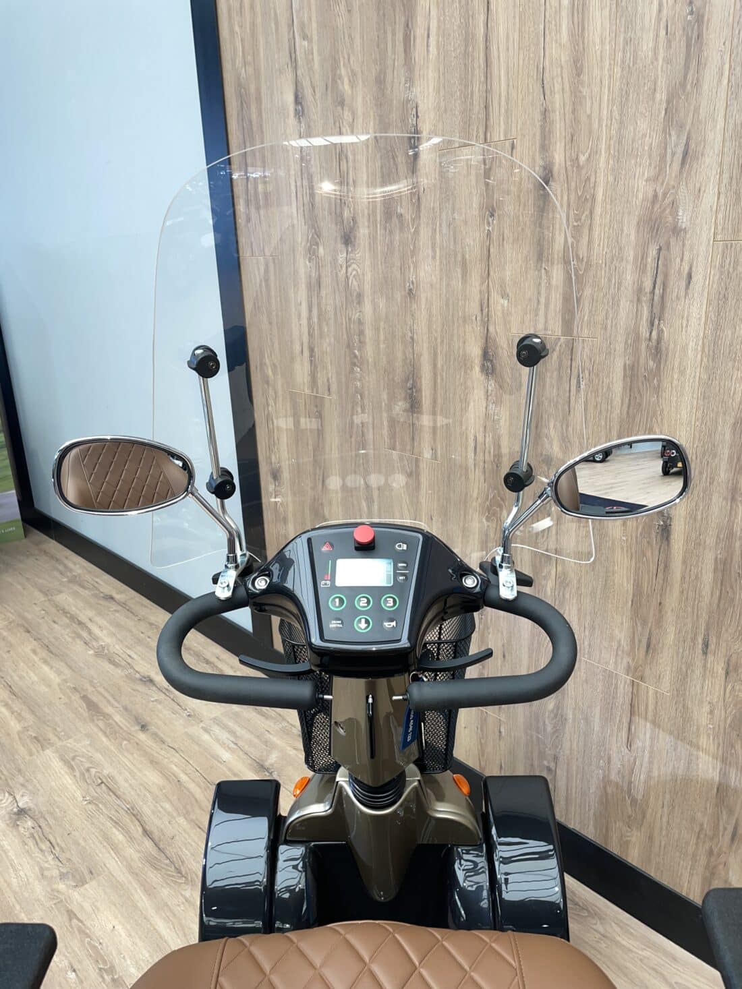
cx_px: 371
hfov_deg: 53.1
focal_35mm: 26
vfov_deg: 67.3
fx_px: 743
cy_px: 494
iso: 50
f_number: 1.6
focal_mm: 4.2
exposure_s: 1/32
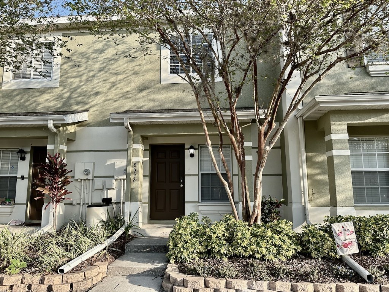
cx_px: 194
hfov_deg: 71.6
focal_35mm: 24
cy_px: 146
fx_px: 270
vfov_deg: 56.8
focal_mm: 6.86
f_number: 1.78
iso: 80
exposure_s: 1/1050
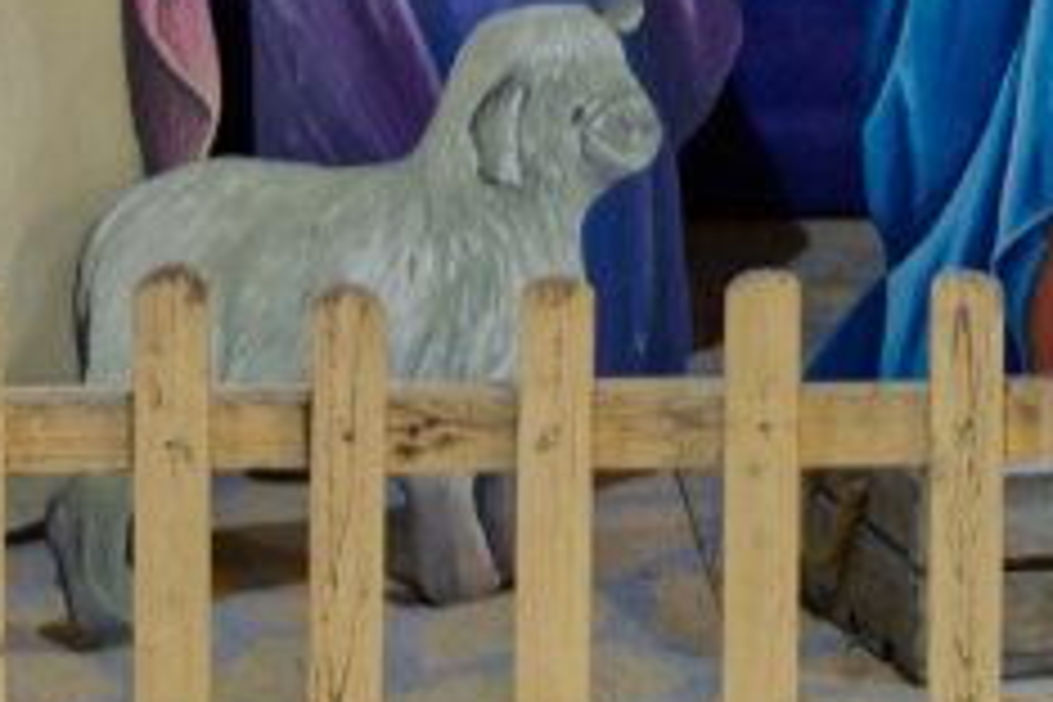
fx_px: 5762
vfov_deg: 6.8
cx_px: 1053
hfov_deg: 10.4
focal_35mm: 197
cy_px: -434
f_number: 2
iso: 1600
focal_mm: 30
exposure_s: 1/160
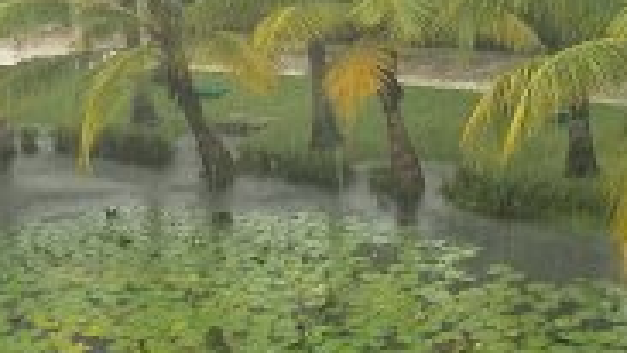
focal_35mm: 102
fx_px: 1696
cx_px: 302
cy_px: 60
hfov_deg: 20.9
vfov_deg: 11.8
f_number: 1.8
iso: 20
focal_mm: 4
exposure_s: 1/156
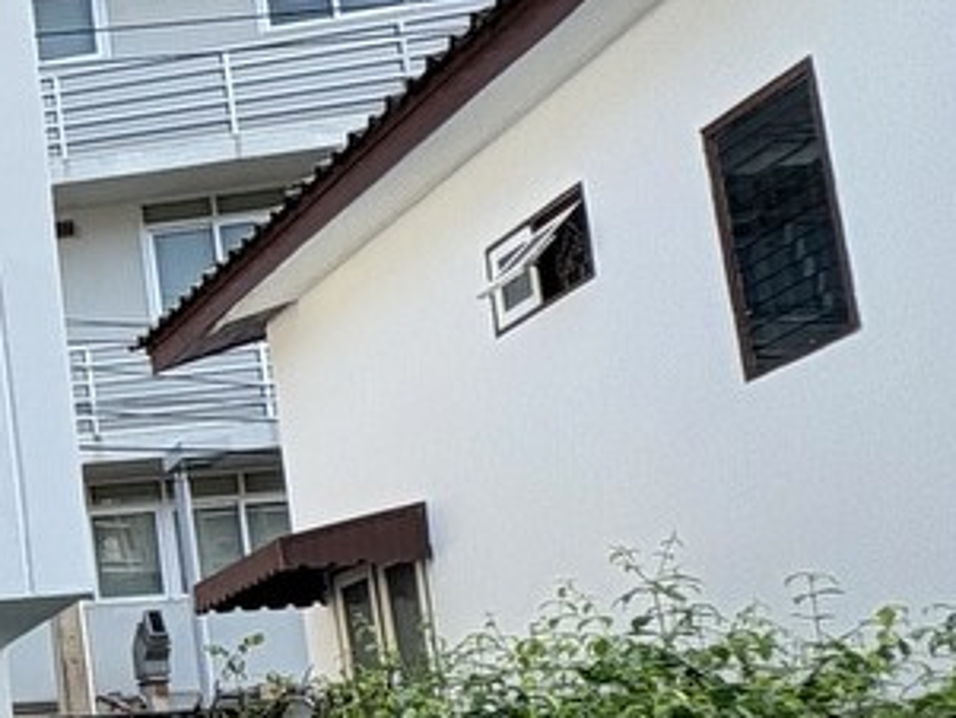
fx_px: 1851
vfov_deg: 21.4
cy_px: 674
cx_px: -1277
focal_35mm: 67
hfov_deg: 15.7
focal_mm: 2.22
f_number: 2.2
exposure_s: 1/328
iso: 40
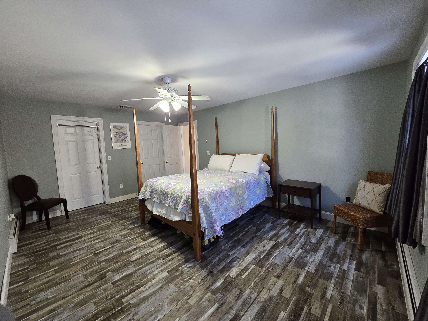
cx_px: 214
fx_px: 161
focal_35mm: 13
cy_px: 160
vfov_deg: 89.9
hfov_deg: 106.2
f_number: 2.2
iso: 320
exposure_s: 1/60
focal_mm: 2.2
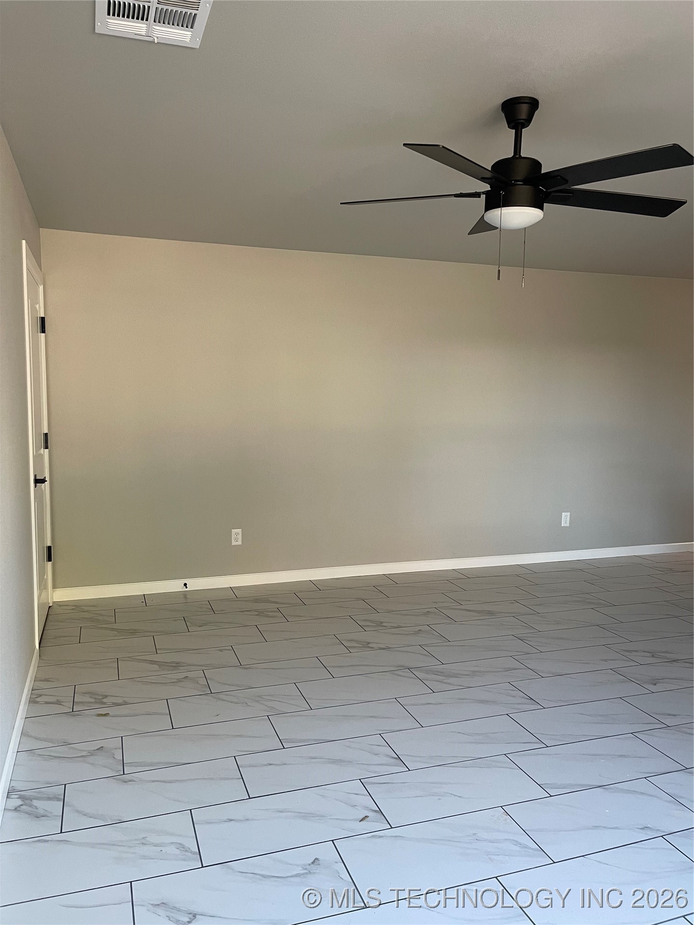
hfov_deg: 54.9
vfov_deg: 69.4
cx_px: 347
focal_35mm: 25
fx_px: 668
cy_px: 462
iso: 125
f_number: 1.6
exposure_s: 1/60
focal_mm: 5.1
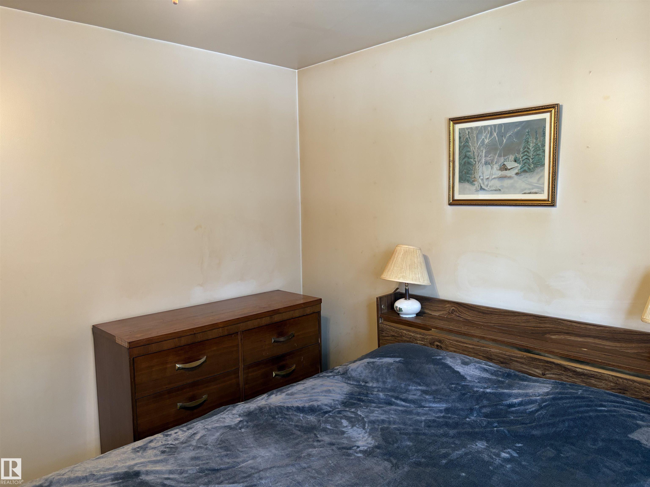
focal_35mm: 26
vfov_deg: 53.1
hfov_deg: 67.3
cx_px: 325
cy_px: 244
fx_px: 488
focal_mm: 5.96
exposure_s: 1/60
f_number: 1.6
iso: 160
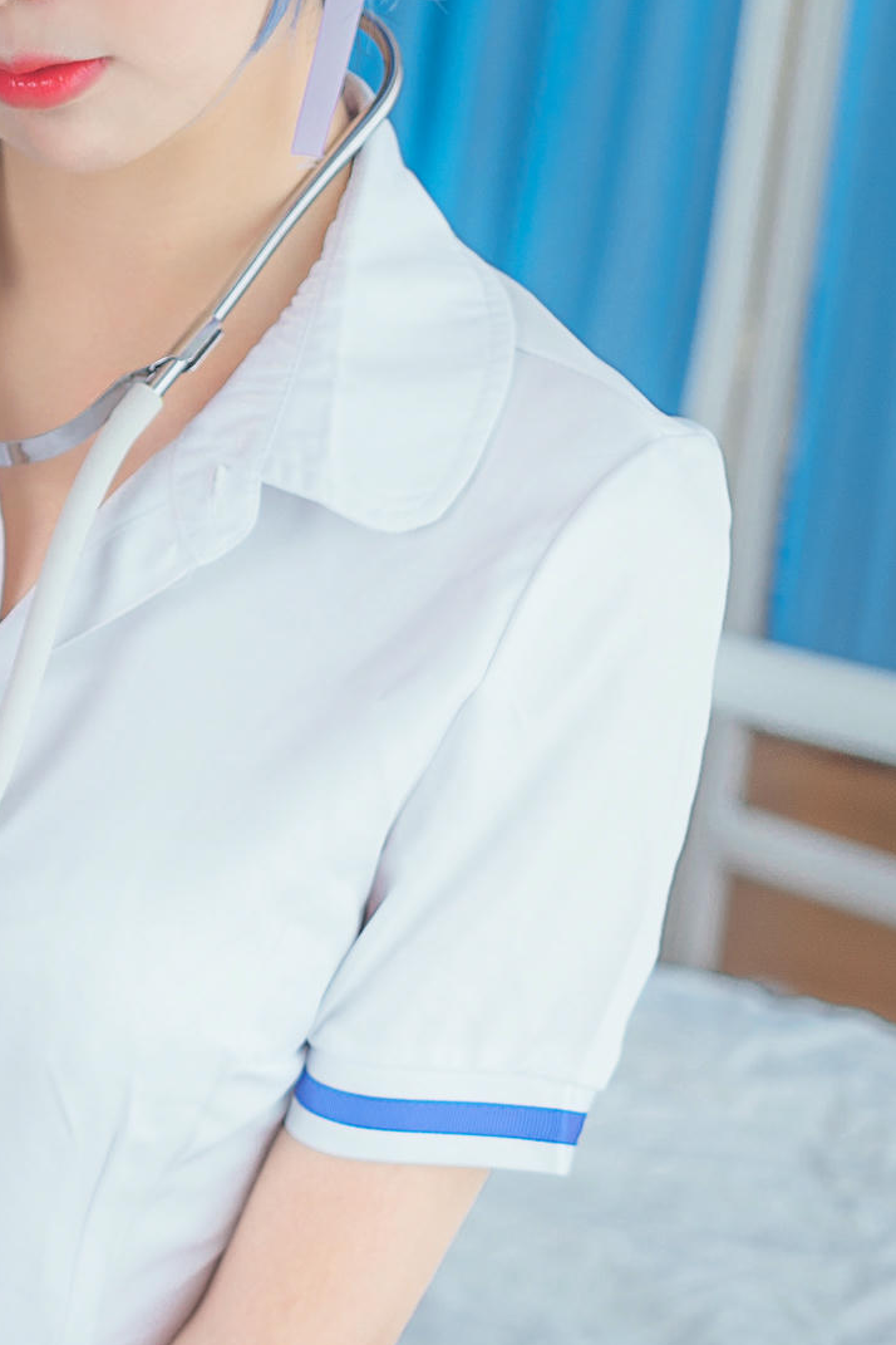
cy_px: 976
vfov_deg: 14.6
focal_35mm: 140
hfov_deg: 9.7
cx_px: -35
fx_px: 5226
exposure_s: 1/125
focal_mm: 50
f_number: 2.8
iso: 100
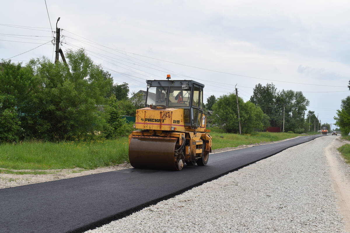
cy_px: 116
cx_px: 175
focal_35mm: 40
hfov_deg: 47.9
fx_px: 394
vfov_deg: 33.0
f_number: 9
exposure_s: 1/200
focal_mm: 27
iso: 100
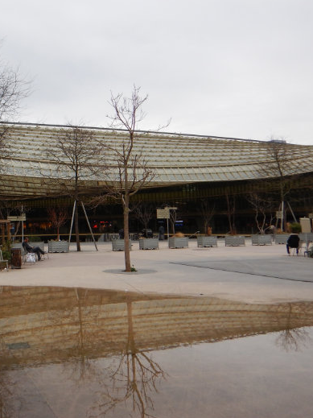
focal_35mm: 37
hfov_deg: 36.4
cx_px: 34
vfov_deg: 50.1
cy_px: 192
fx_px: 446
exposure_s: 1/500
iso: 125
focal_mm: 4.3
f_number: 2.8
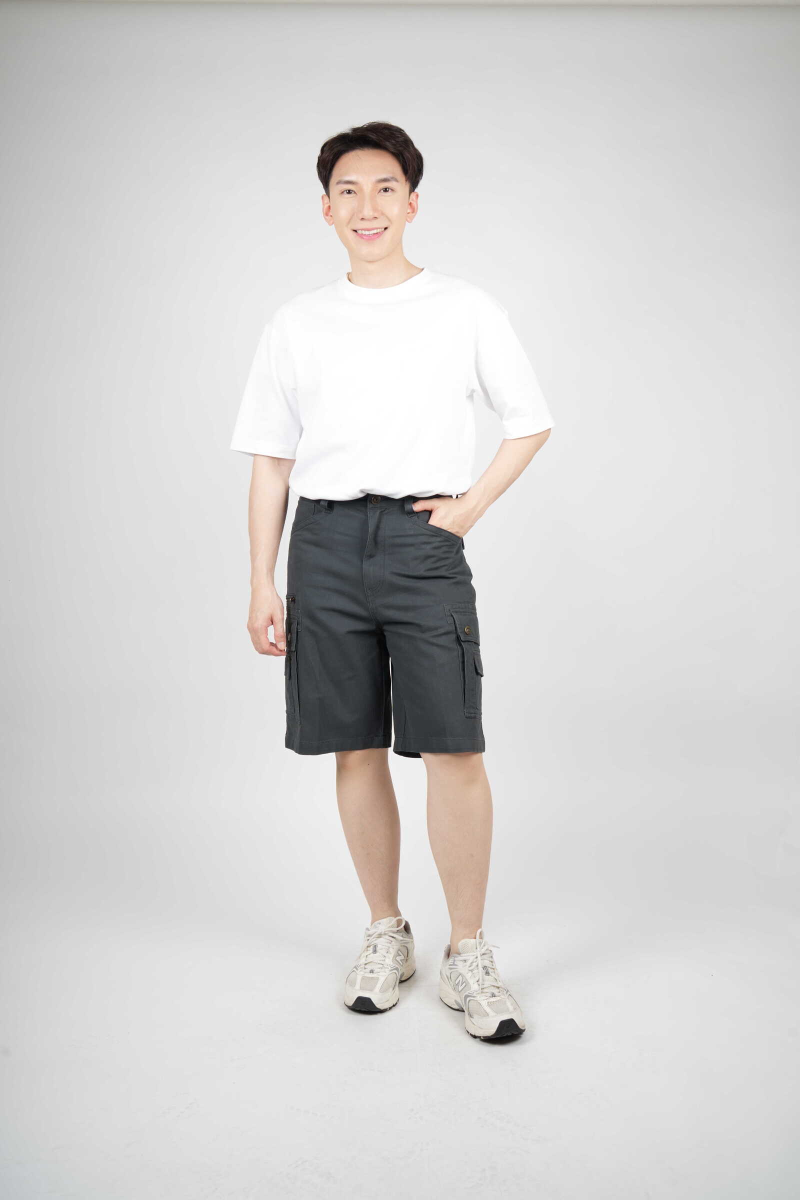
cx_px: 400
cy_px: 600
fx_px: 1233
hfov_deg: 35.9
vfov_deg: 51.9
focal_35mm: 37
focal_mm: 37
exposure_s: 1/160
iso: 125
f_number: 9
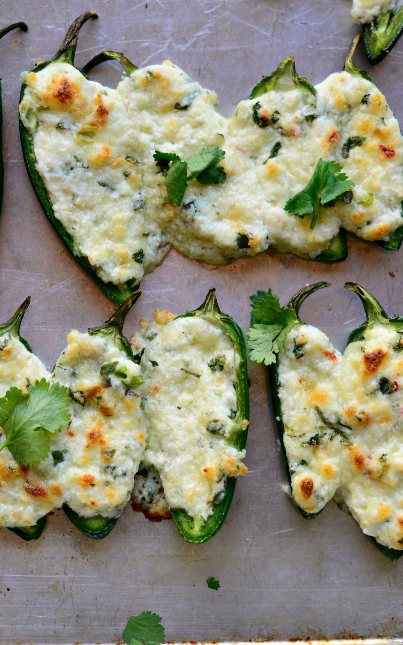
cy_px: 322
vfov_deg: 26.8
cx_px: 116
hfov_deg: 16.9
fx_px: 1353
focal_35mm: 77
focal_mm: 50
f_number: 3.2
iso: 1000
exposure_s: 1/160
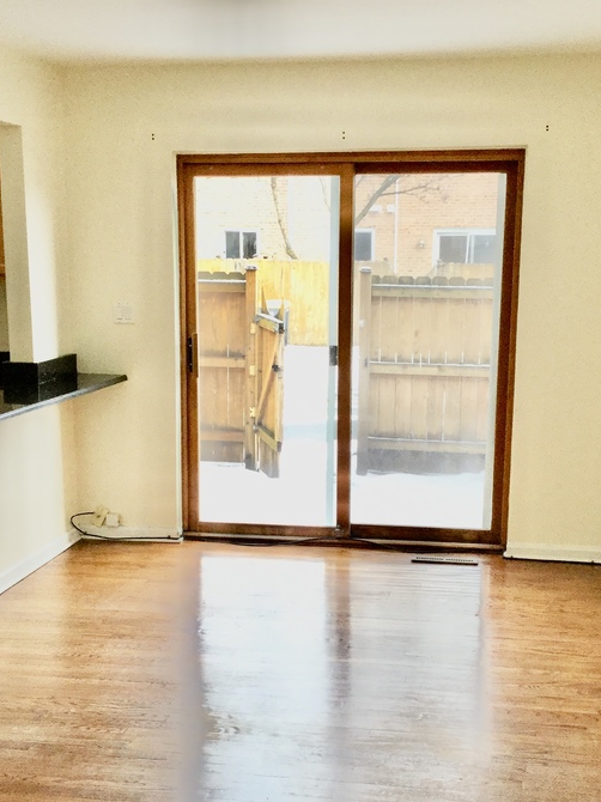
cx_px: 302
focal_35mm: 50
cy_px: 491
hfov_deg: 29.1
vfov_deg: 38.0
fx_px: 1158
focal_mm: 3.3
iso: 25
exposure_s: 1/40
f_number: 2.4
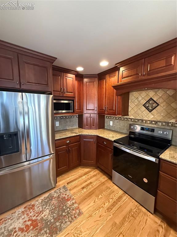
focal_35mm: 14
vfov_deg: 102.1
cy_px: 118
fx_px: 96
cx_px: 88
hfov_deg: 85.6
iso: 1000
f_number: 2.2
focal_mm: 2.22
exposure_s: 1/60
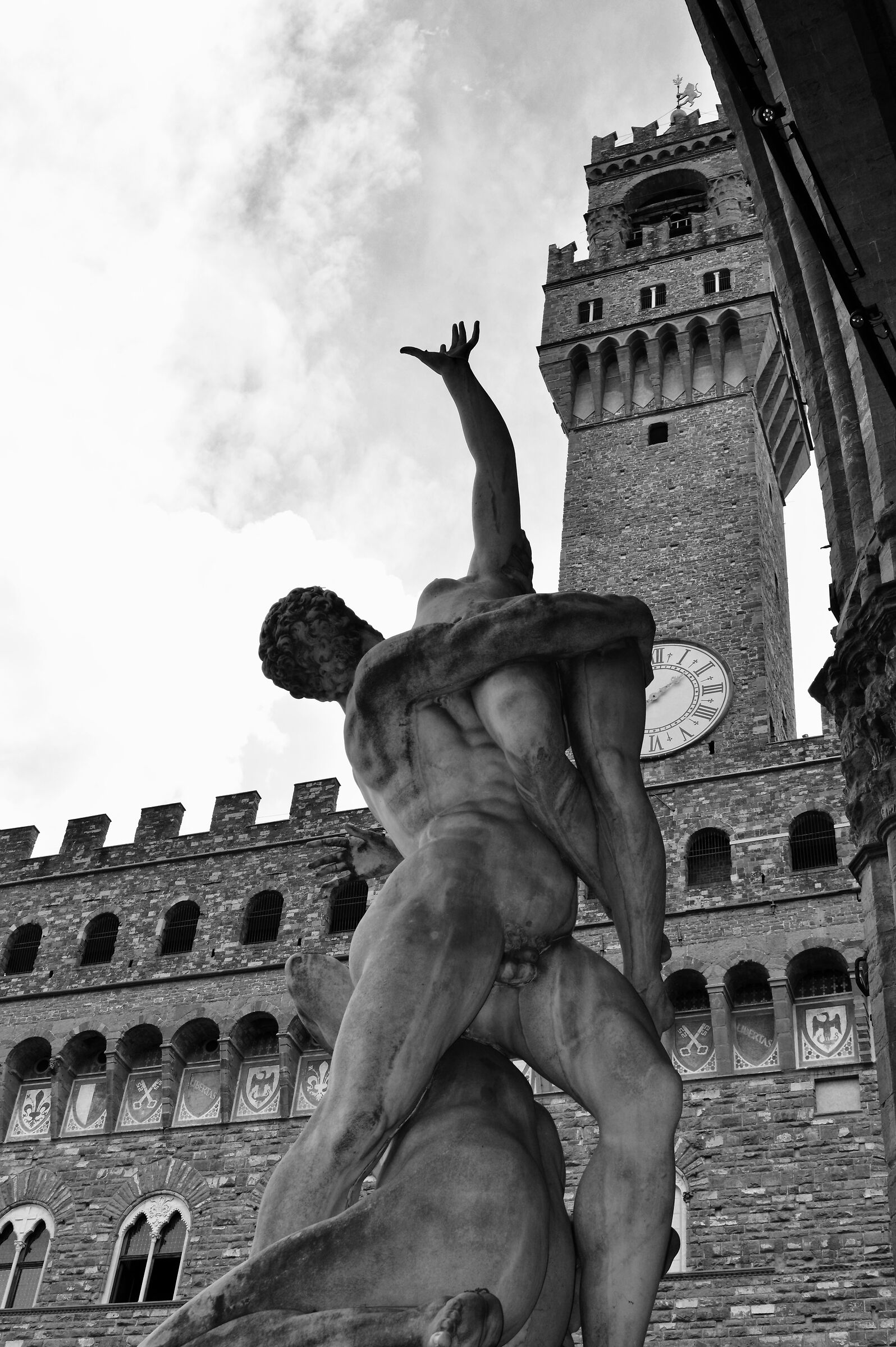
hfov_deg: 29.8
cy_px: 674
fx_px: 1683
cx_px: 448
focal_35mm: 45
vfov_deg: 43.6
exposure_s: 1/200
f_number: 10
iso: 100
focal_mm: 30
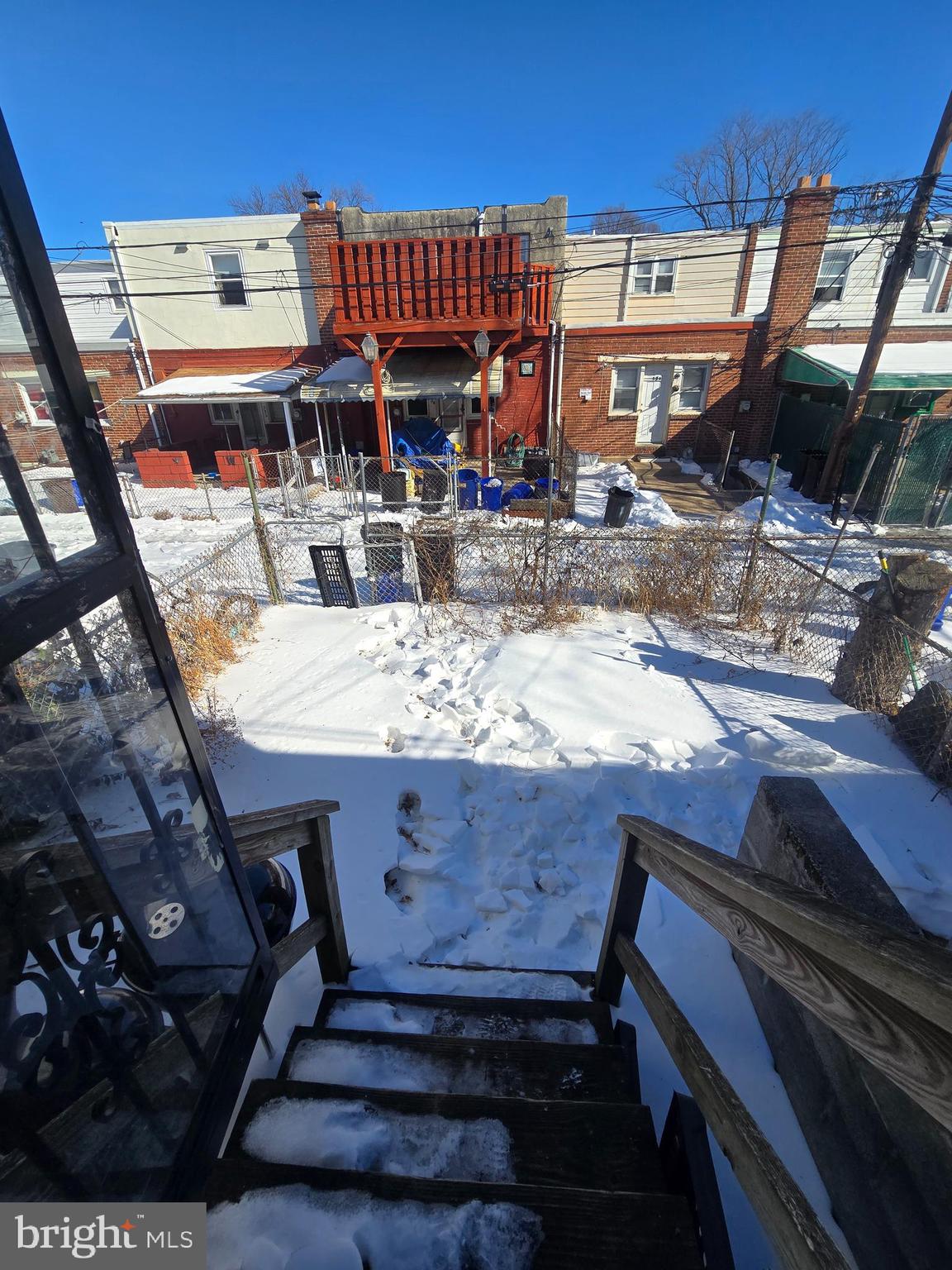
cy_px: 635
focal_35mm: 13
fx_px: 477
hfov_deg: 89.9
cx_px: 476
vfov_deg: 106.2
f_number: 2.2
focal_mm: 2.2
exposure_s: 1/2443
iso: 50
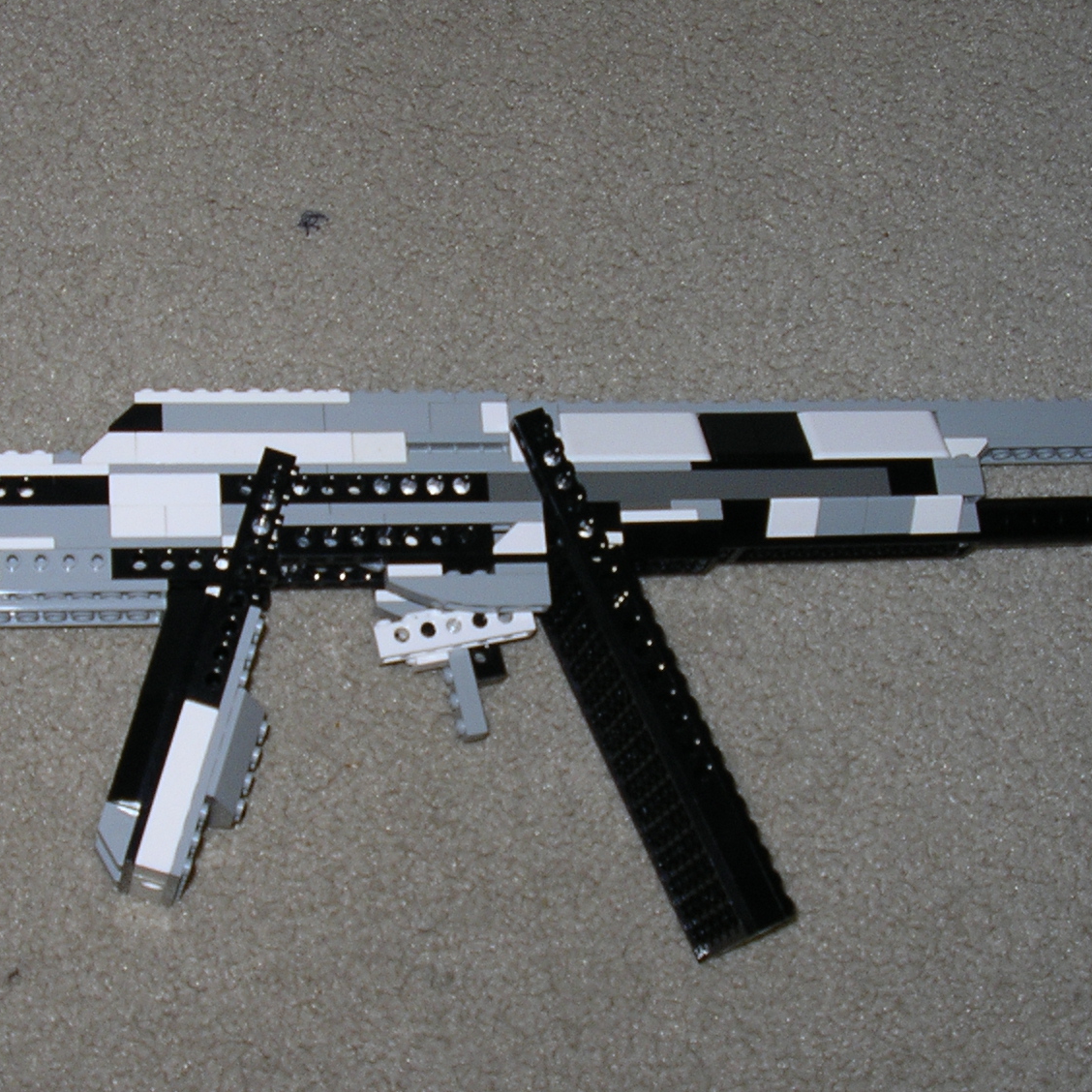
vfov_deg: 28.2
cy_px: 561
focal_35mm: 61
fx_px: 2177
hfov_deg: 28.1
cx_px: 489
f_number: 2.9
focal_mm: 5.8
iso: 50
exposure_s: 1/60
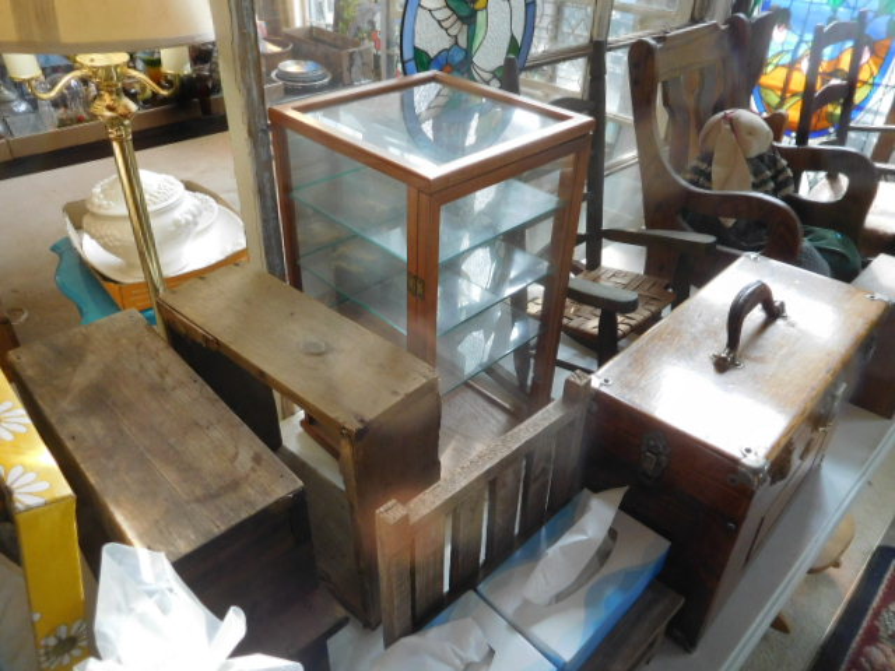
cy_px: 336
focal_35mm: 25
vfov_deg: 54.9
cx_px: 448
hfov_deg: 69.4
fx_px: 646
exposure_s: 1/30
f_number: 3.4
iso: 320
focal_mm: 4.5
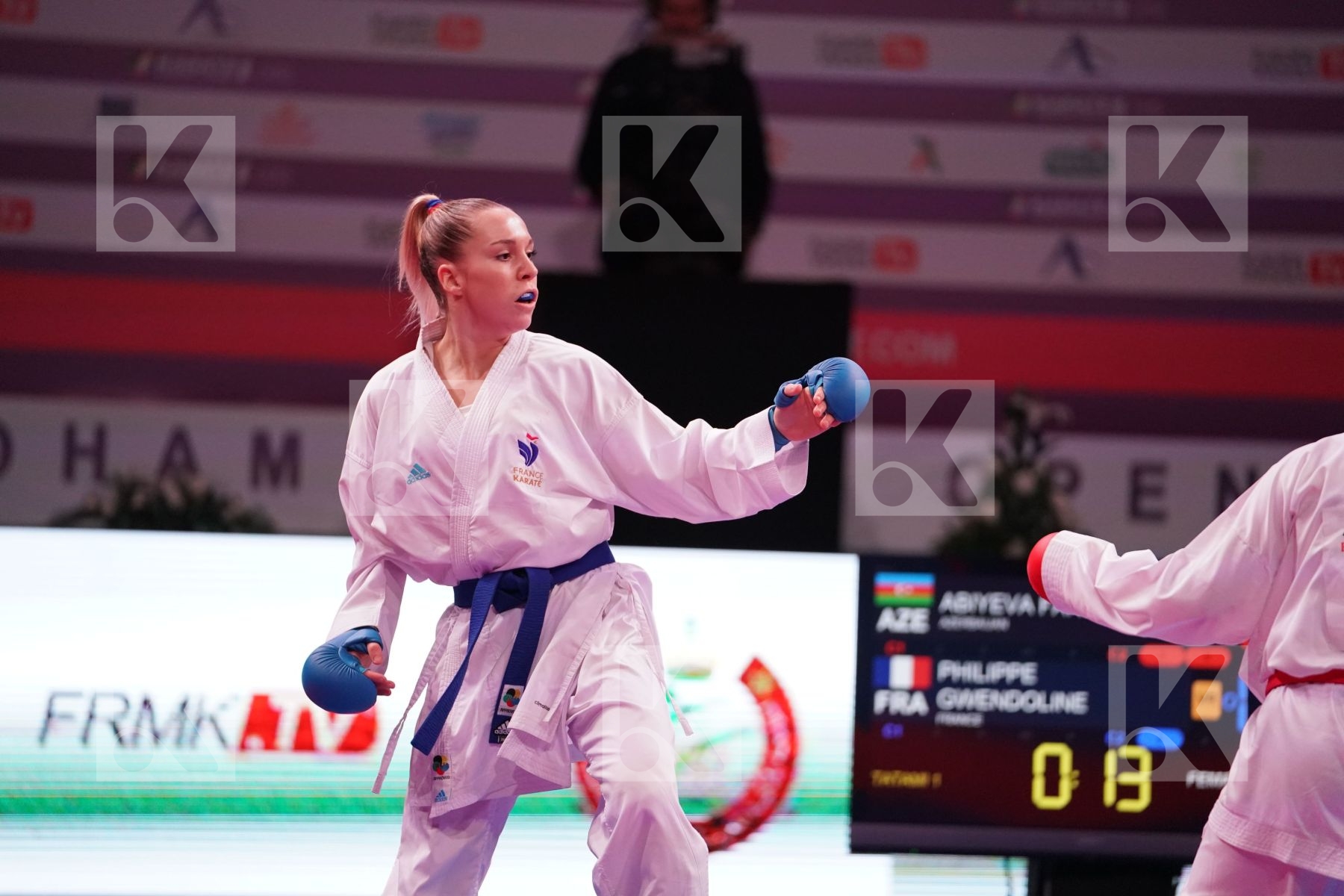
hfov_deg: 11.2
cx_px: 672
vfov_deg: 7.5
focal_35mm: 184
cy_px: 448
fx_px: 6869
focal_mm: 184
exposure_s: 1/1000
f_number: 2.8
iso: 4000
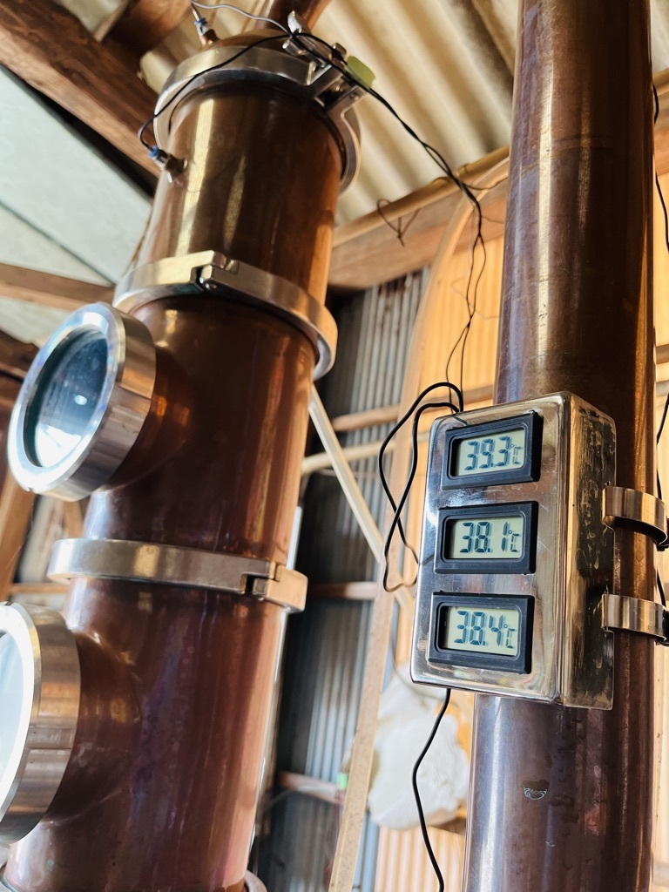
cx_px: 334
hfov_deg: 53.1
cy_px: 446
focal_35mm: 26
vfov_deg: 67.3
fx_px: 670
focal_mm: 5.1
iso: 125
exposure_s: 1/121
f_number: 1.6
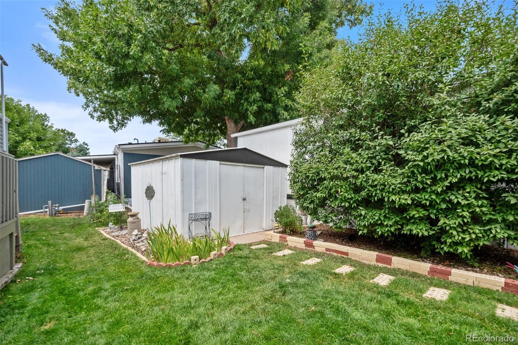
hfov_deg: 100.4
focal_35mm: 15
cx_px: 259
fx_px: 216
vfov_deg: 77.3
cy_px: 172
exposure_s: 1/2000
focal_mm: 10
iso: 400
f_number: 8
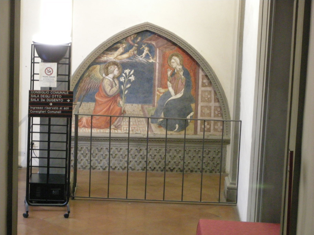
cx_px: 157
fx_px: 1143
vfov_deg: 11.8
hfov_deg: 15.6
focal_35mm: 126
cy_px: 118
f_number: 5.3
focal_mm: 26.3
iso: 800
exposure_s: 1/2.9
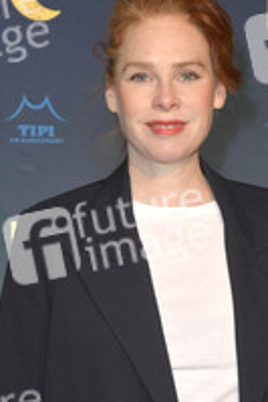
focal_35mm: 96
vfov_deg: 20.9
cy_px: 338
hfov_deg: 14.2
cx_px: 165
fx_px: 1074
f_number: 6.3
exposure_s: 1/160
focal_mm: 48
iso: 1600
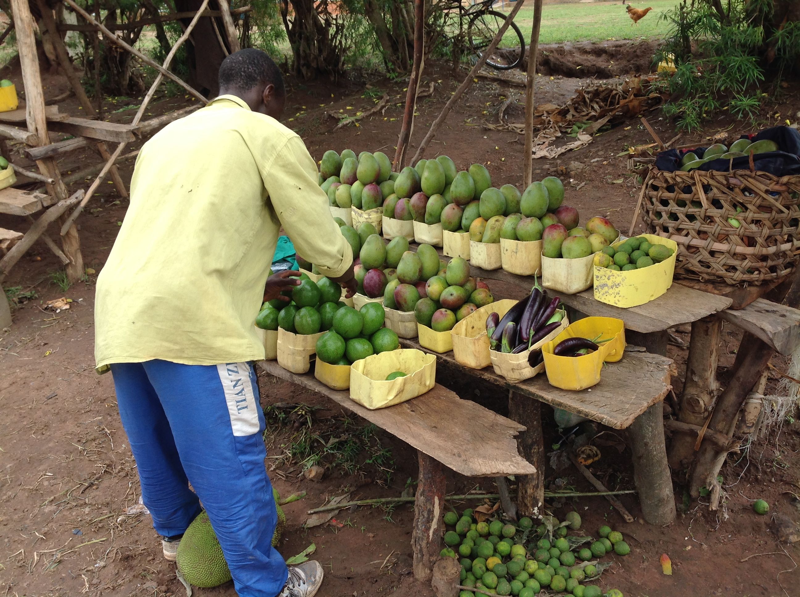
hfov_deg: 52.7
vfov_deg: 40.6
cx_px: 400
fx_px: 808
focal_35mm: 35
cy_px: 298
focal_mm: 4.28
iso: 50
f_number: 2.4
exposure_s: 1/299
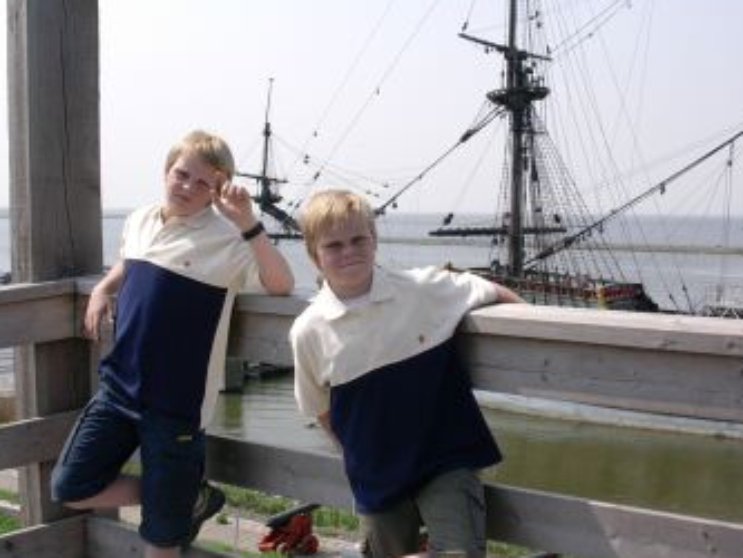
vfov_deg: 29.1
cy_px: 254
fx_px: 1074
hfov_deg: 38.2
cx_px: 368
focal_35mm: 50
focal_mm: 6.7
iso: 70
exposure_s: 1/322
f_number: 5.8
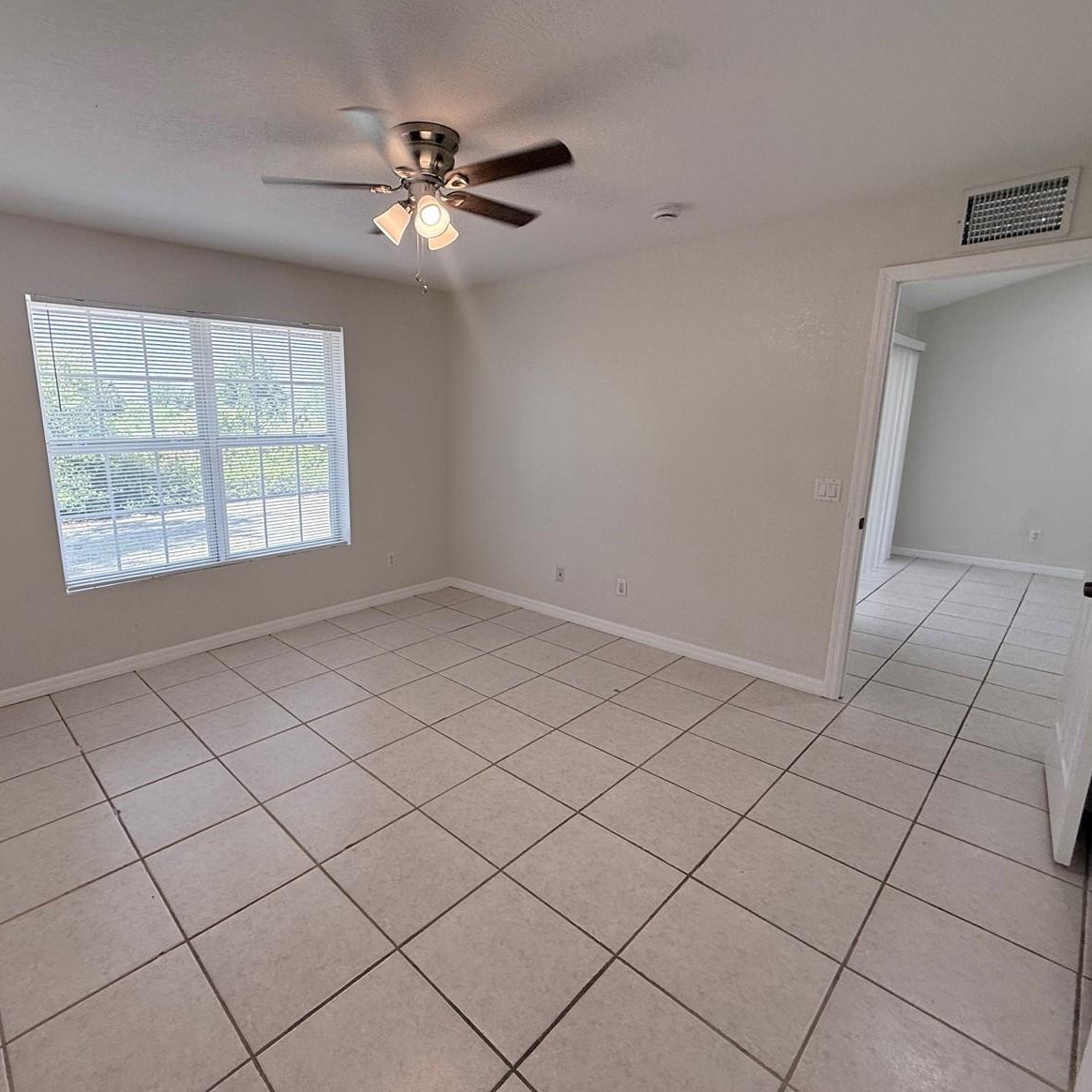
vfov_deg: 84.0
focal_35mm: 17
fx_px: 607
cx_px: 445
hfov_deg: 83.1
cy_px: 536
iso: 64
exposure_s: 1/150
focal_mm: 2.22
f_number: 2.2
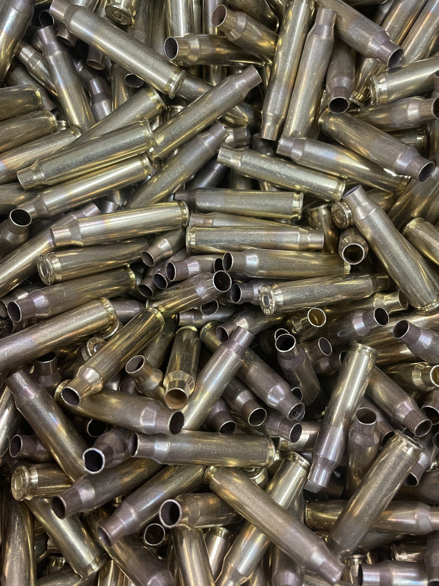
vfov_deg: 67.3
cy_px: 293
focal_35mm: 26
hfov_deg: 53.1
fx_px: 440
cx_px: 220
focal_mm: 4.2
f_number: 1.6
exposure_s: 1/60
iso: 200
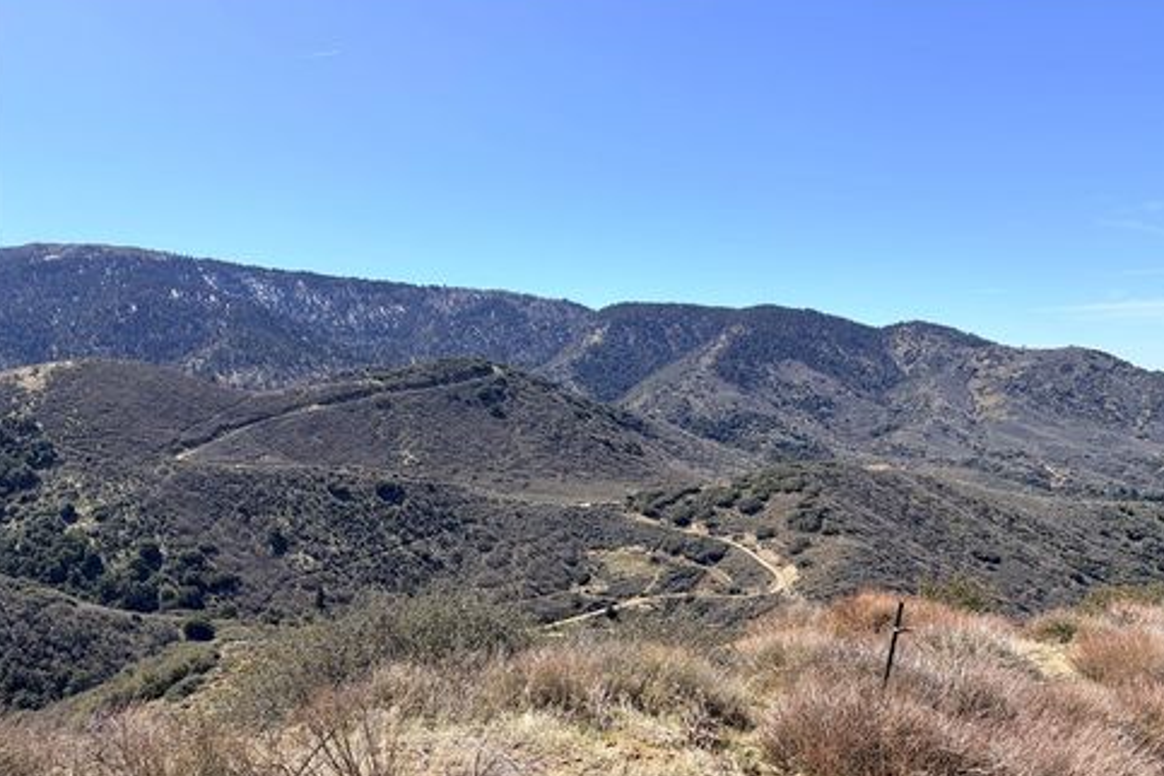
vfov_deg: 46.3
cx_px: 588
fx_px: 905
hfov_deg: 65.5
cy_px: 430
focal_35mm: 28
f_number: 1.6
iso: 50
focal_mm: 5.96
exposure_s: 1/3448
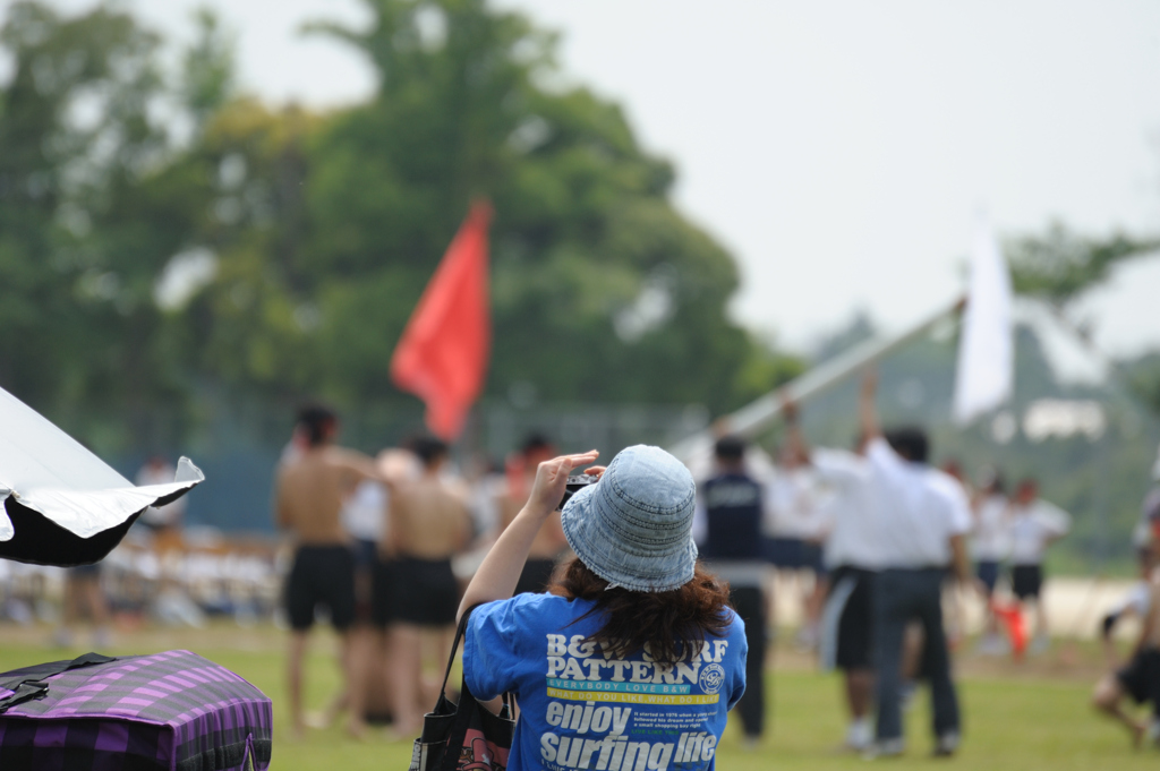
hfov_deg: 6.9
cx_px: 580
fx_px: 9659
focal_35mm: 300
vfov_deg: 4.6
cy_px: 386
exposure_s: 1/1600
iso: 400
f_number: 5.6
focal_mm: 300
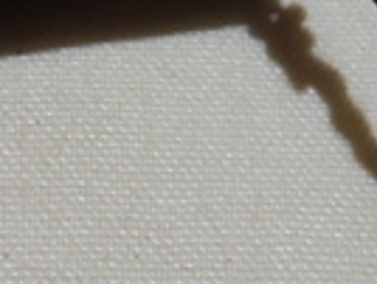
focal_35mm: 138
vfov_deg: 10.8
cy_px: 101
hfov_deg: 14.2
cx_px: 108
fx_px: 1506
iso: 100
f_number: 3
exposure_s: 1/125
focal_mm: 4.3
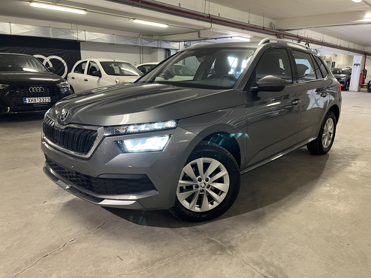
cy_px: 139
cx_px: 186
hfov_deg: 67.3
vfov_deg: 53.1
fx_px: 279
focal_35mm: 26
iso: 200
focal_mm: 5.1
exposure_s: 1/50
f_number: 1.6
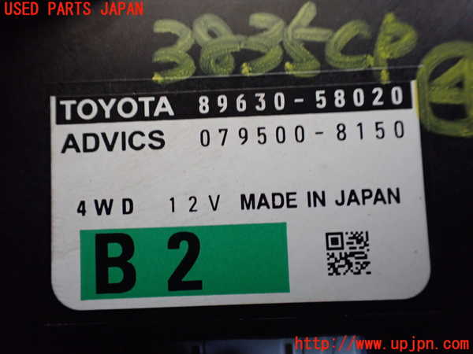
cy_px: 177
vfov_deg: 46.8
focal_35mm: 30
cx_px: 236
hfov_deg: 60.0
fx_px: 410
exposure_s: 1/80
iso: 800
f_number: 2.3
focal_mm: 5.4
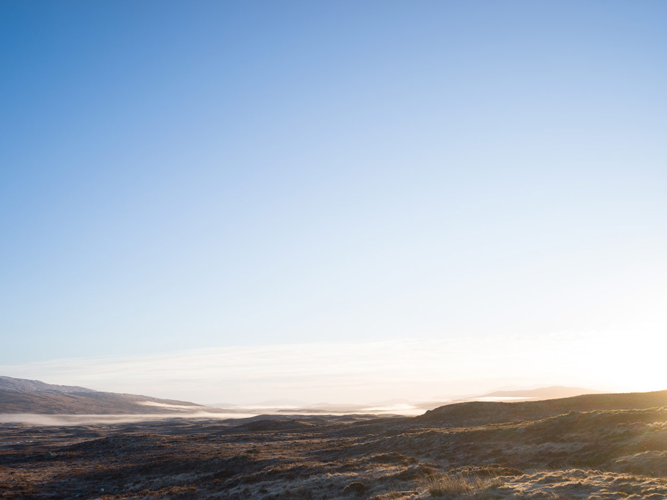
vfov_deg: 39.2
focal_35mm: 35
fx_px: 674
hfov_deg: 52.5
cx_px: 287
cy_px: 394
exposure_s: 1/60
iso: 100
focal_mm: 28
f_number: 8
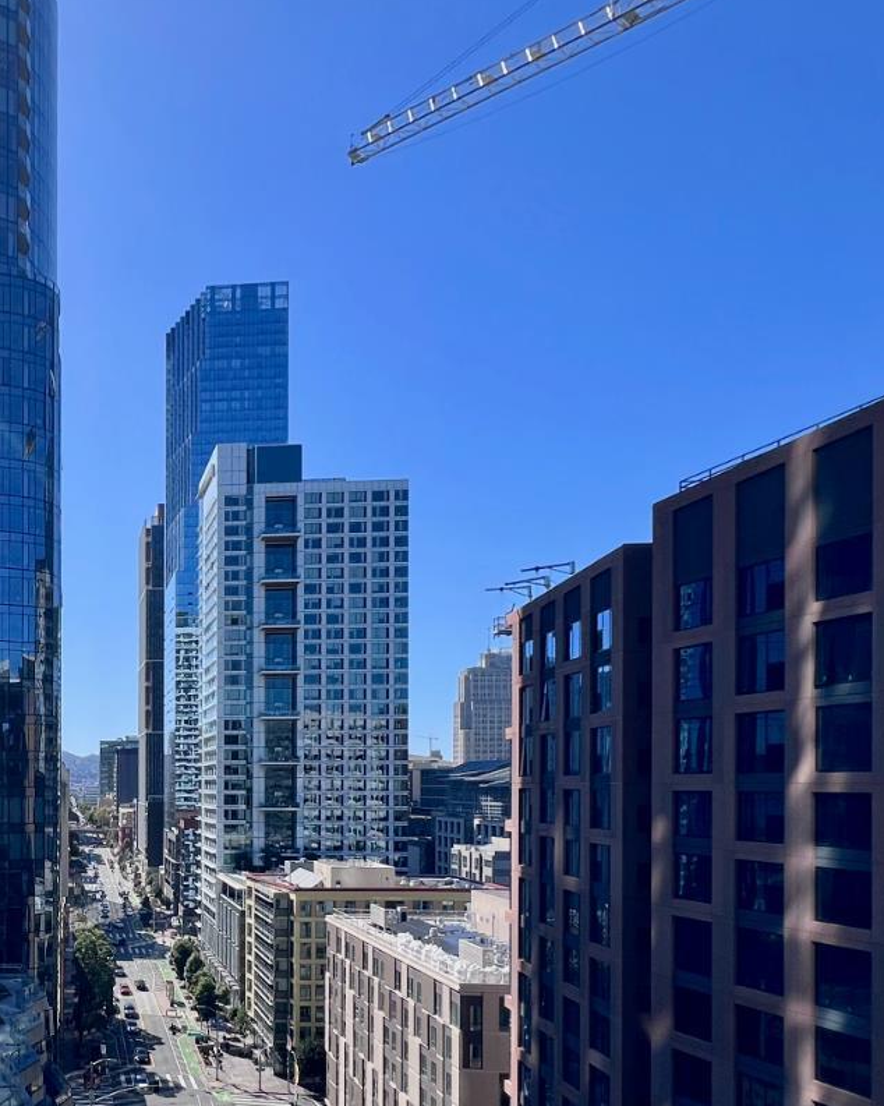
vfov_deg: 70.2
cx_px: -49
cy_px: 596
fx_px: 785
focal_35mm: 24
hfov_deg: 46.4
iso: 32
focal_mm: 1.57
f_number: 1.8
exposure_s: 1/1429
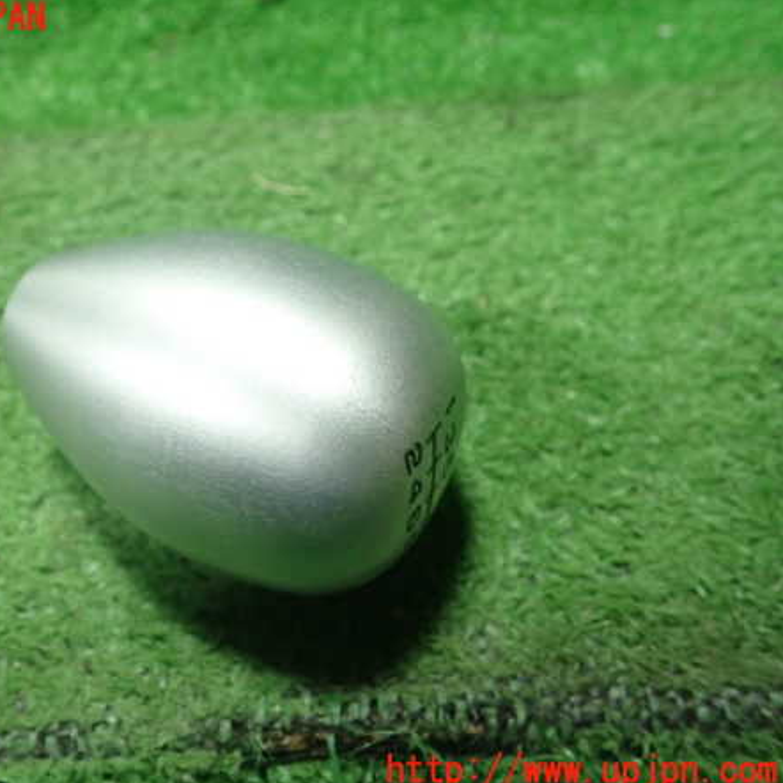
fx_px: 921
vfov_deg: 46.0
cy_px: 395
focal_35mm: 36
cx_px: 255
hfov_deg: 45.3
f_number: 2.3
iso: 500
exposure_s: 1/125
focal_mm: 5.5
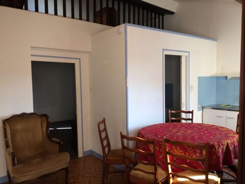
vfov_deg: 48.2
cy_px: 92
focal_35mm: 29
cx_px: 122
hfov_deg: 61.7
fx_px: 205
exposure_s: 1/50
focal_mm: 4.15
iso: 32
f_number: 2.2
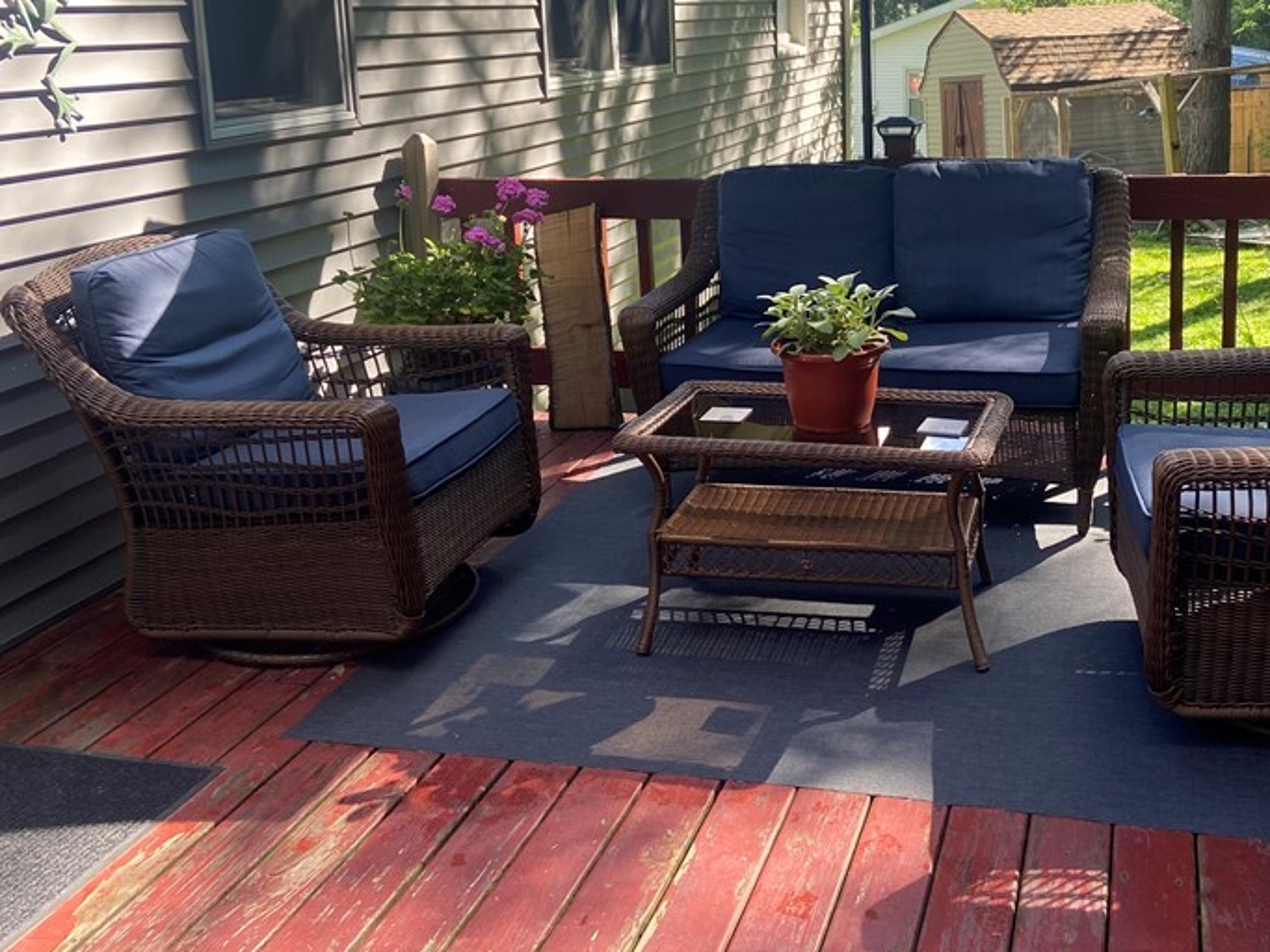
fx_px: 1431
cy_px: 290
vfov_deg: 36.3
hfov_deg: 47.0
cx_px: 857
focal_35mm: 39
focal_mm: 4.25
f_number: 1.8
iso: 32
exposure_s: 1/184
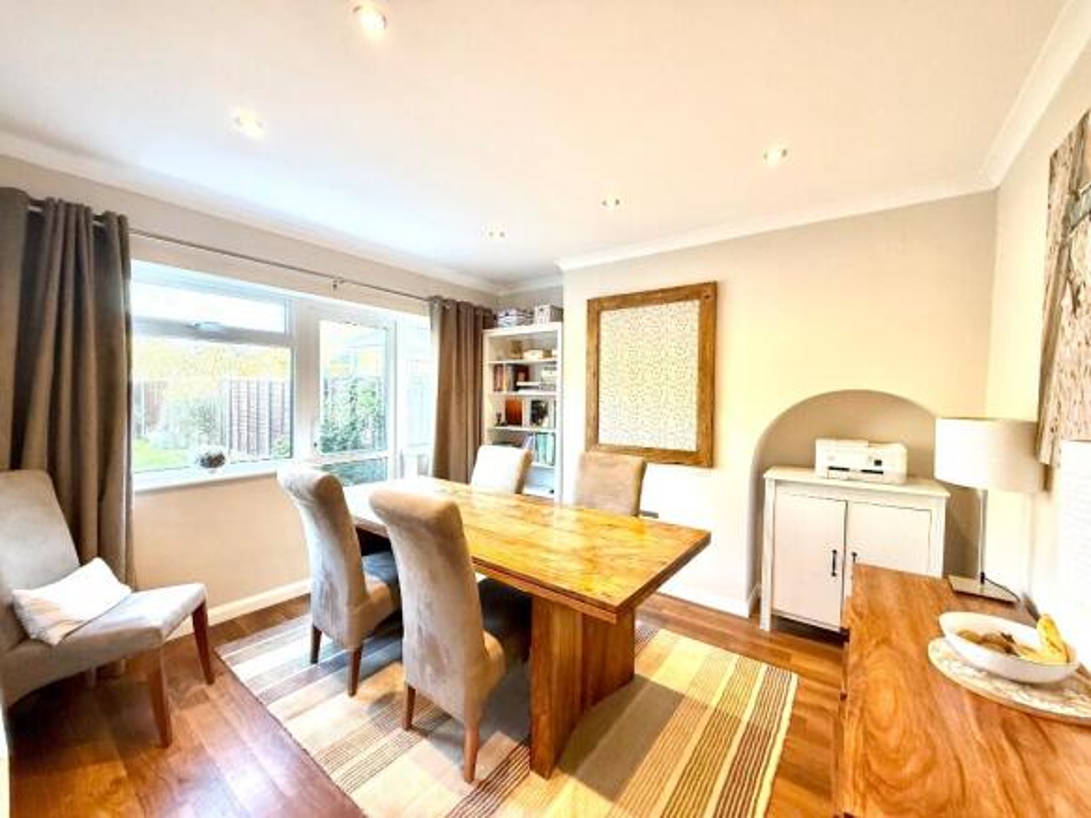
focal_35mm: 14
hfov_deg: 102.1
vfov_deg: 85.7
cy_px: 409
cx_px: 546
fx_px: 441
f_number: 2.2
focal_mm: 2.22
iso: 250
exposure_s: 1/100
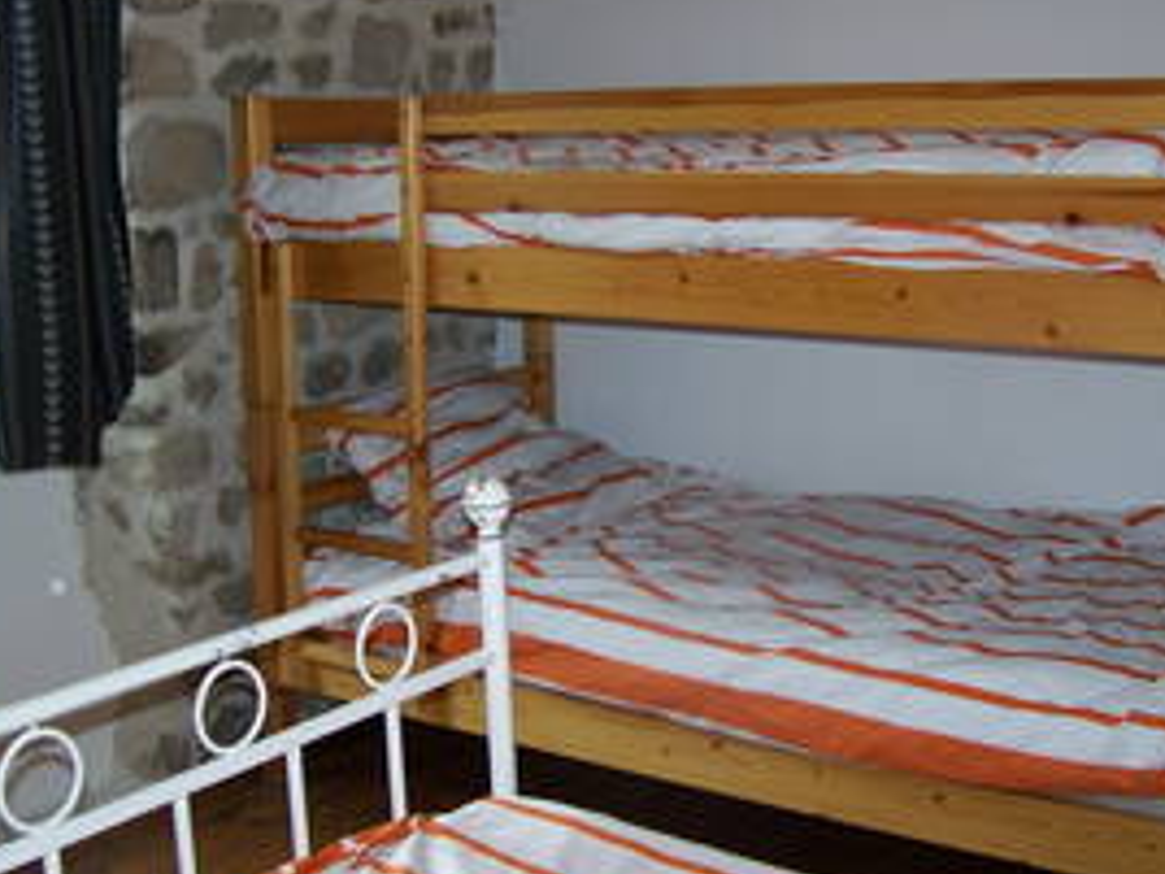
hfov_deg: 37.4
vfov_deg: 28.6
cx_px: 652
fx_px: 1716
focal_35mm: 51
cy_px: 452
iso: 80
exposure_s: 1/60
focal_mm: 6.3
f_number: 2.8
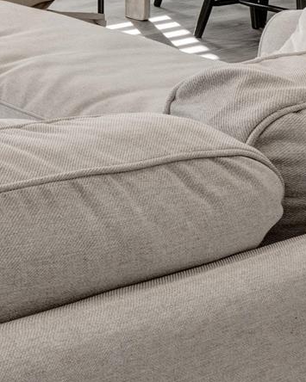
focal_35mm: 91
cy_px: -282
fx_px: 1031
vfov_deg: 17.5
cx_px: -579
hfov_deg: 11.3
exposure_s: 1/13
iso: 400
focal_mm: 14
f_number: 11
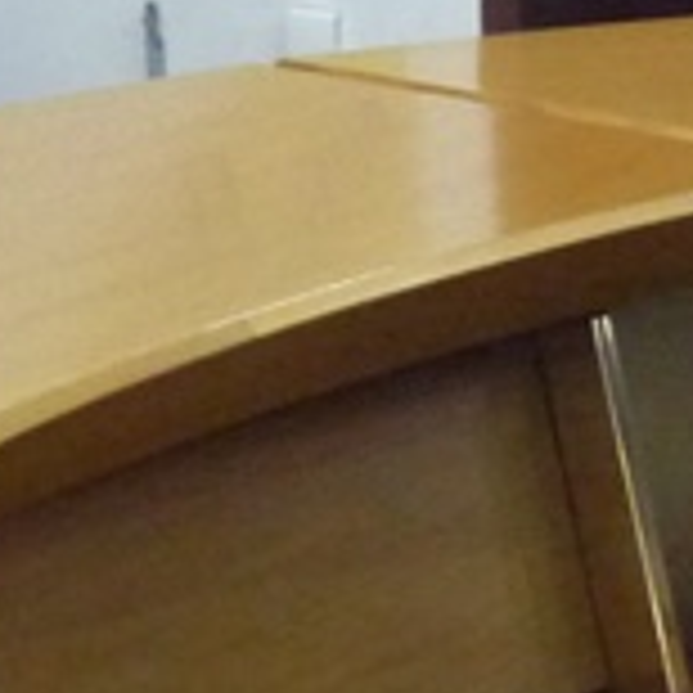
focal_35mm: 170
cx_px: 1732
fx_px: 3850
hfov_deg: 9.1
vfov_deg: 10.1
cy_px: -225
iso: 400
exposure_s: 1/25
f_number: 2.8
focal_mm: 4.8
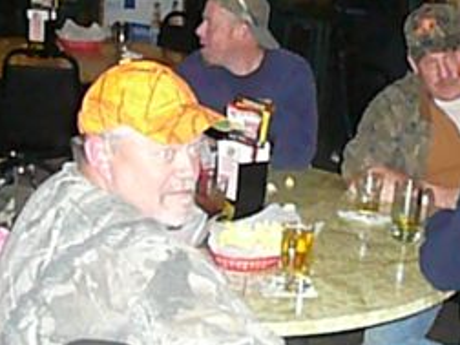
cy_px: 57
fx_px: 1183
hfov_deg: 22.0
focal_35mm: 89
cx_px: 288
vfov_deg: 16.4
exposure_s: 1/30
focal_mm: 5.2
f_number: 2.8
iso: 1250
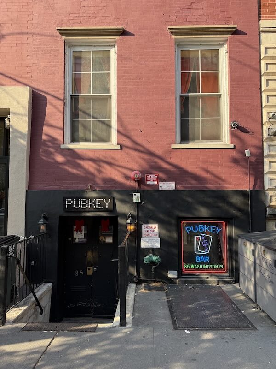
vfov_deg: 71.6
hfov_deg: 56.8
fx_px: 255
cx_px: 138
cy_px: 184
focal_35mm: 24
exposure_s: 1/660
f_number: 1.78
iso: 100
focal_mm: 6.76
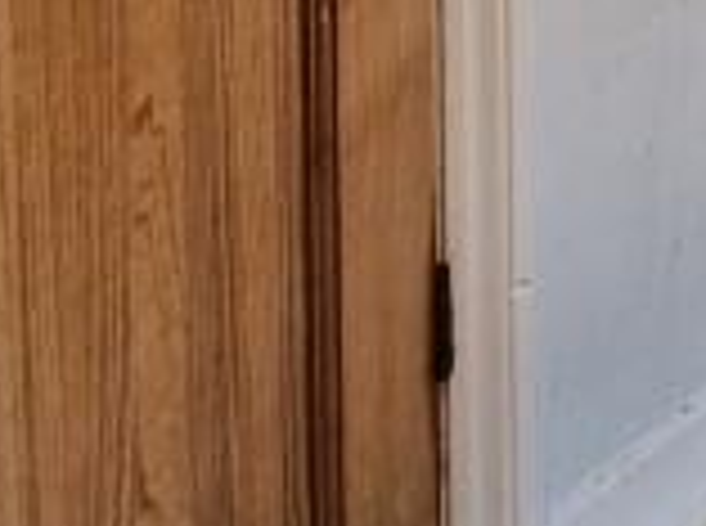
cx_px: 2019
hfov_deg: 12.2
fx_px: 1730
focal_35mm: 85
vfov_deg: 14.0
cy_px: -589
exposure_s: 1/50
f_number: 2.2
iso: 100
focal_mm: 2.2
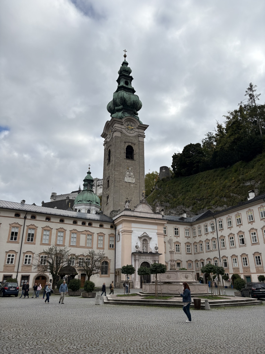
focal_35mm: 26
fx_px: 265
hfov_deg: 53.1
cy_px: 177
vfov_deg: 67.3
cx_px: 132
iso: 50
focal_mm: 5.96
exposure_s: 1/3831
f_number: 1.6
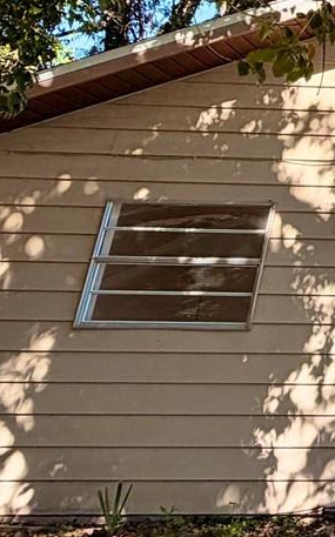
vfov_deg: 36.7
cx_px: 702
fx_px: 761
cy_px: 63
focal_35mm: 52
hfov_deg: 17.0
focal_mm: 2.22
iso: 40
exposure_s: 1/549
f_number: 2.2
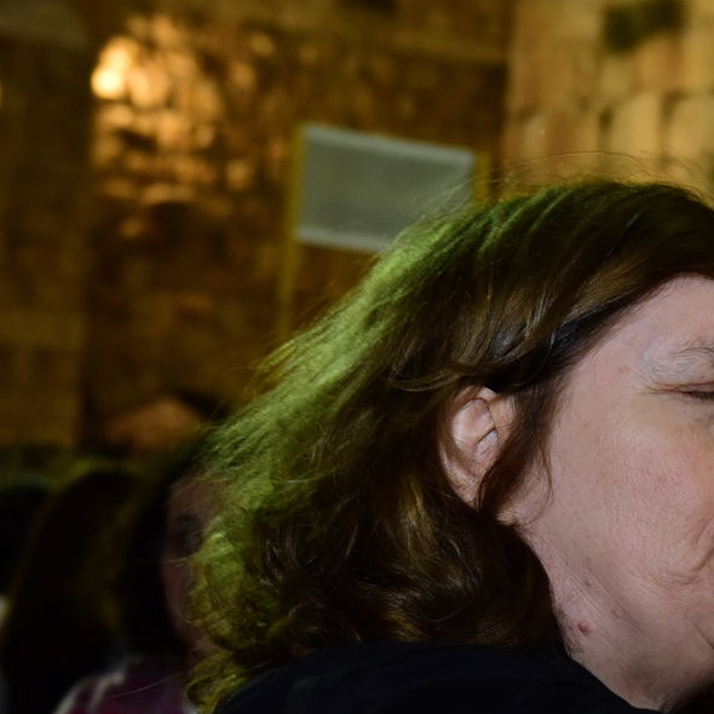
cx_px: 770
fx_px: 2917
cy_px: 513
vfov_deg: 13.9
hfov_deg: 13.7
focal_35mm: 125
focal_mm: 62
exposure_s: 1/125
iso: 3200
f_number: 7.1
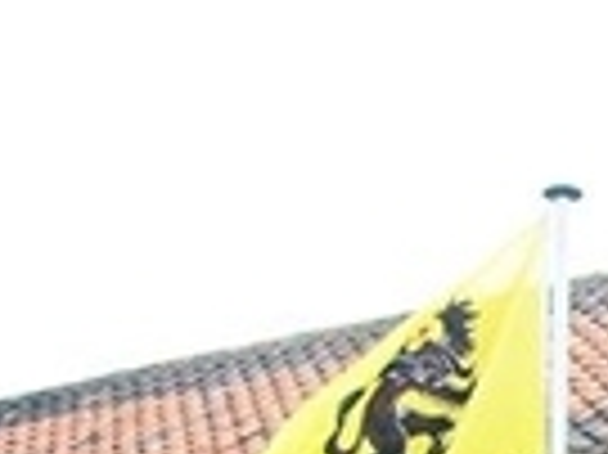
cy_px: 921
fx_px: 2492
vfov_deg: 9.7
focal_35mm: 142
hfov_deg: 12.9
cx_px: 1000
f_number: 2.9
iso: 80
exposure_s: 1/160
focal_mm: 5.7
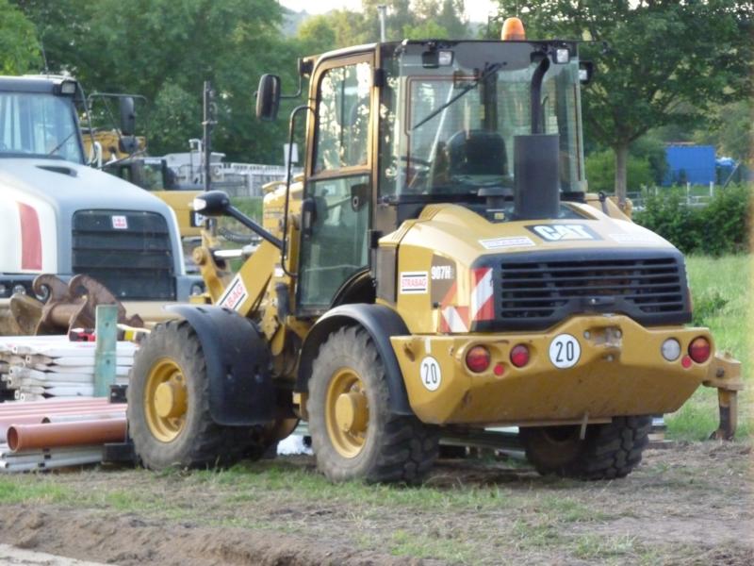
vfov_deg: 8.9
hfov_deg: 11.9
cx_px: 377
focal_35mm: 166
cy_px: 283
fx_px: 3616
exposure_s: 1/100
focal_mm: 29.9
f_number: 5.8
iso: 800
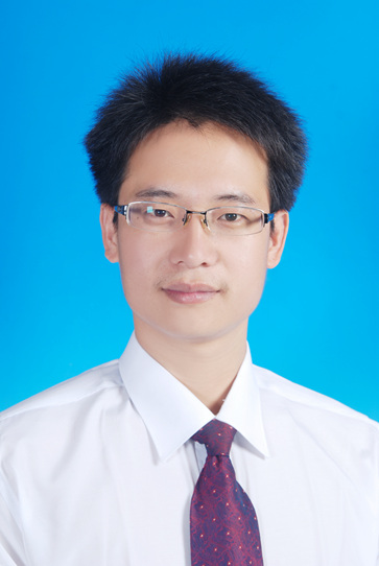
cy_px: 283
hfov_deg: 16.6
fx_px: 1299
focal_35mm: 82
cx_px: 190
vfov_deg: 24.6
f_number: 8
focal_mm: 55
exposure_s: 1/60
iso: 125
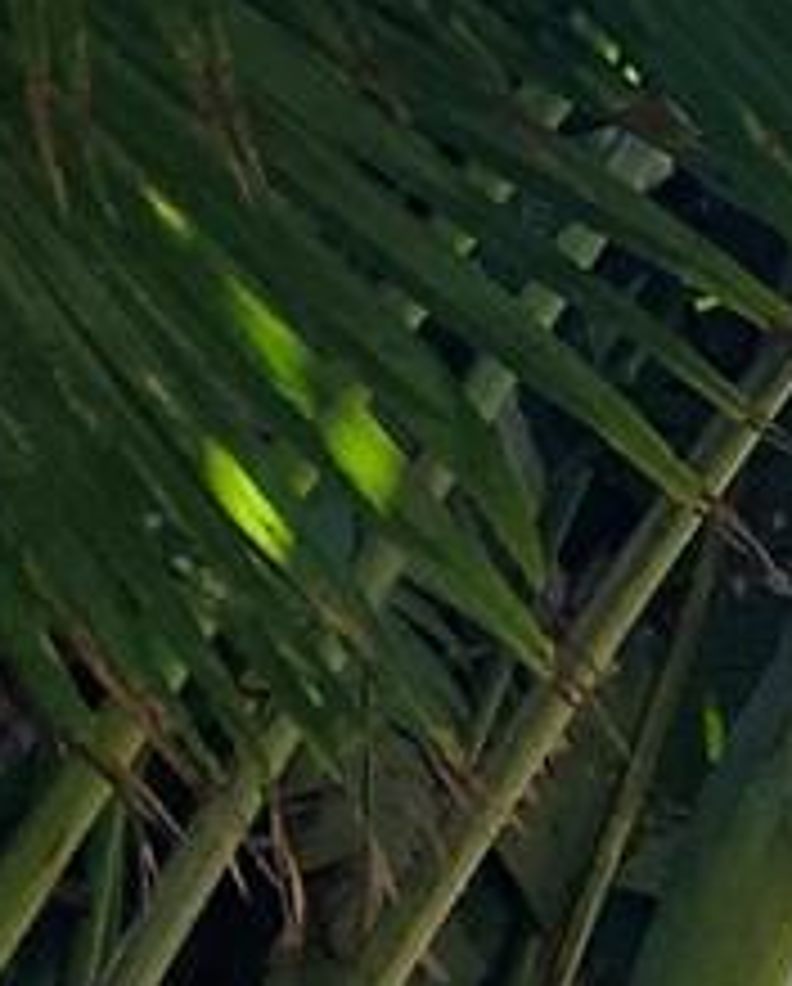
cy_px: 2328
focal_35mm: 185
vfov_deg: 9.4
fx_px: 5406
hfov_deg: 6.6
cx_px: 3258
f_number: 1.8
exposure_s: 1/1953
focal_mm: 4.25
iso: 25
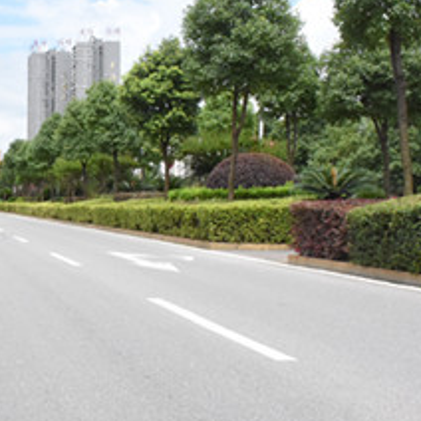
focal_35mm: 65
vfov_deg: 26.5
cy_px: 227
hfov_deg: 25.1
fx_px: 894
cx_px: -8
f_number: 22
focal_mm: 18
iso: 2000
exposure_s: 1/320
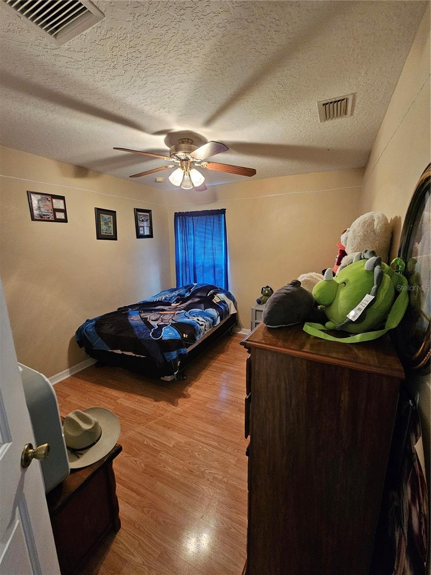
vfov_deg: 106.2
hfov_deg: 89.9
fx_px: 216
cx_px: 216
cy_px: 288
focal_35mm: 13
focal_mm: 2.2
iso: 640
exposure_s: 1/30
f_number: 2.2
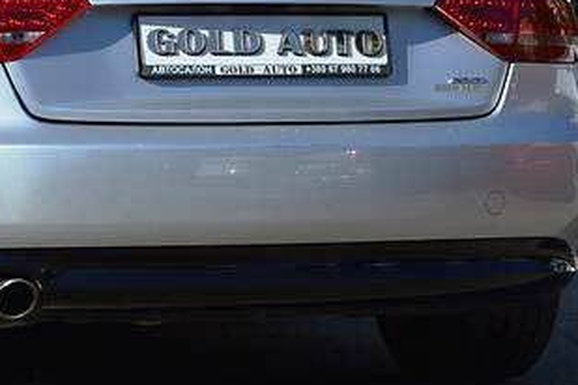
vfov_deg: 8.8
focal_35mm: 155
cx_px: 131
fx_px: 2488
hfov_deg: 13.2
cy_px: 88
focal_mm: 40
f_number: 10
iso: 100
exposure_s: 1/400
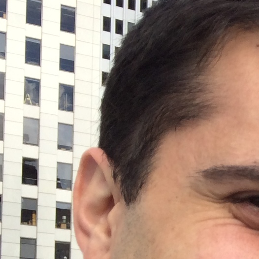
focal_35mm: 126
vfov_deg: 13.1
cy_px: 394
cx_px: 580
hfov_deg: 11.8
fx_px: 1067
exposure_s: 1/1140
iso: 32
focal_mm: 4.12
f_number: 2.2
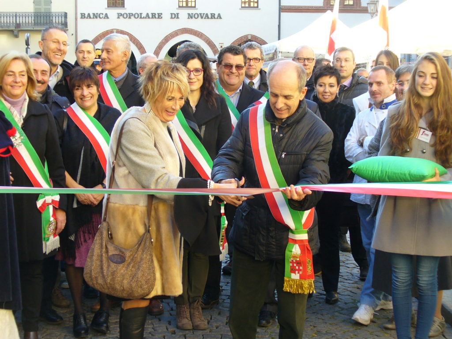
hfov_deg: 26.0
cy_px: 170
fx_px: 979
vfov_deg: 19.6
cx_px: 226
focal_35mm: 75
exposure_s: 1/60
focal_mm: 9.9
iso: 80
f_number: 3.1
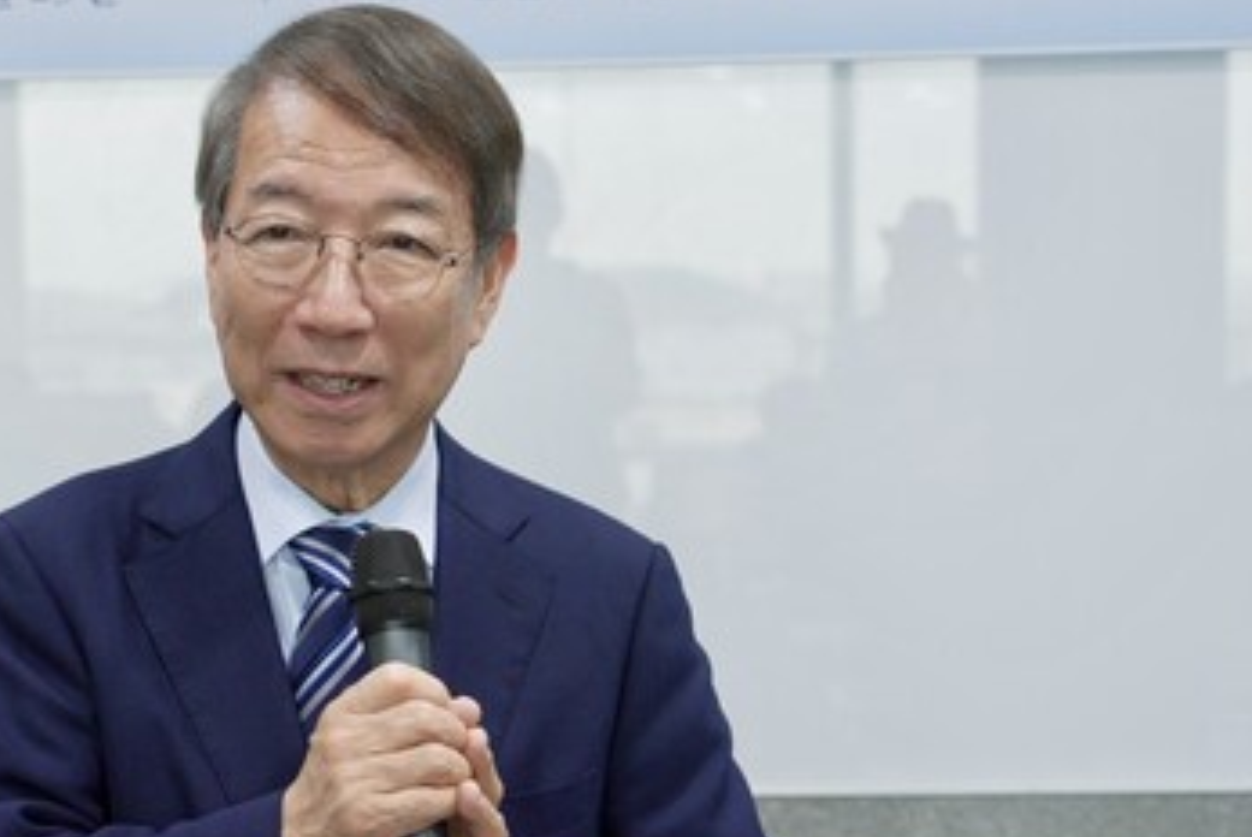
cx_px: 285
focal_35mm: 95
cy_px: 514
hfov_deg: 21.2
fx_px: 3307
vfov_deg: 14.4
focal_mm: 55
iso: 800
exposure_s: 1/60
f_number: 5
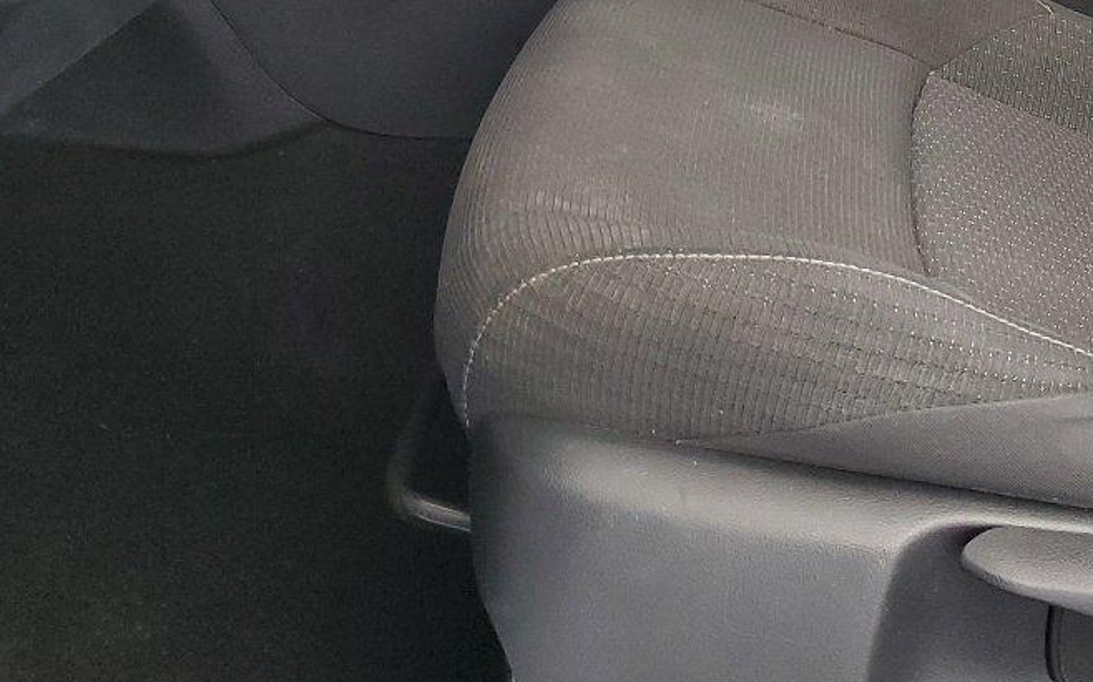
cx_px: 834
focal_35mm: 67
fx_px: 1995
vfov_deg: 18.3
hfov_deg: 30.1
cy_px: -173
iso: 81
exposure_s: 1/60.2
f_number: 1.5
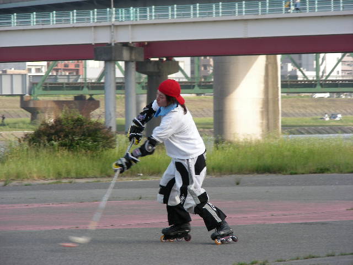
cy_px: 132
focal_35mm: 196
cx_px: 176
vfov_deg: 7.6
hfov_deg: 10.1
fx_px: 1999
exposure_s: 1/142
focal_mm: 32.7
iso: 50
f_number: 3.5
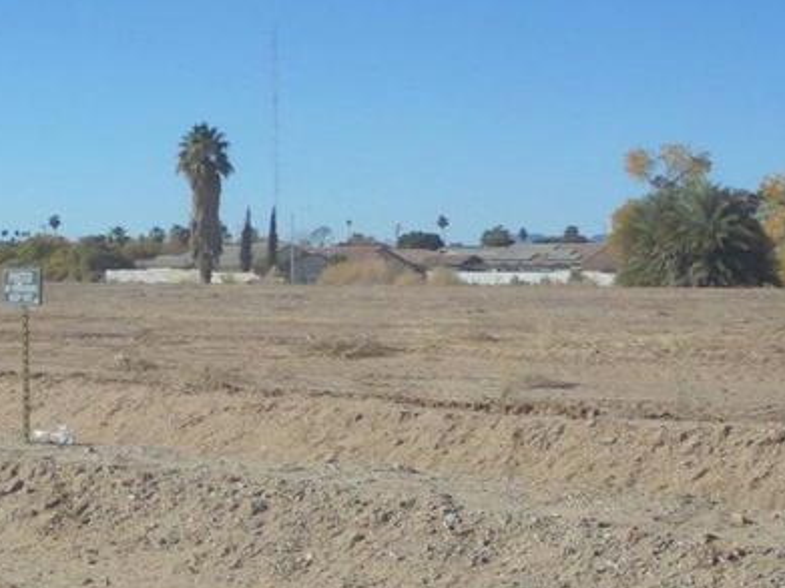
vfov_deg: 16.6
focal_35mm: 89
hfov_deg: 21.1
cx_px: -46
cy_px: 317
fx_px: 2018
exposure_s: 1/125
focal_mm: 6.1
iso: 100
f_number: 12.5
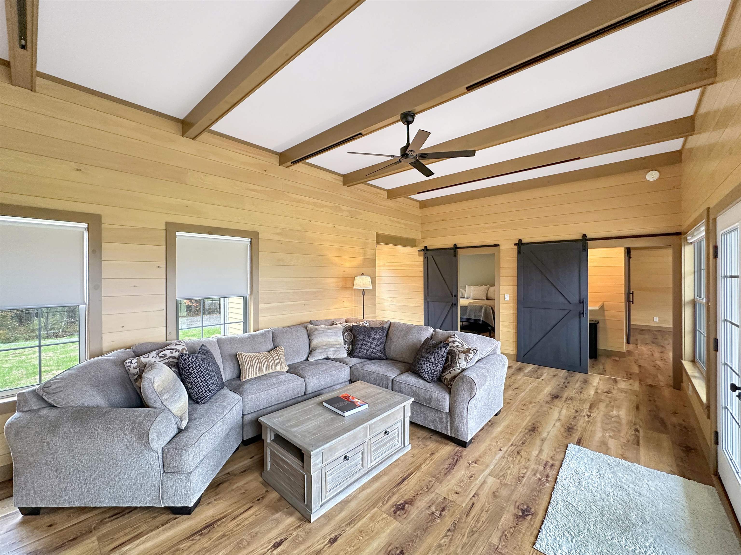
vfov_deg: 85.7
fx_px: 300
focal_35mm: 14
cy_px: 278
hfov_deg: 102.1
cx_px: 370
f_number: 2.2
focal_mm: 2.22
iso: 400
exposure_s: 1/60
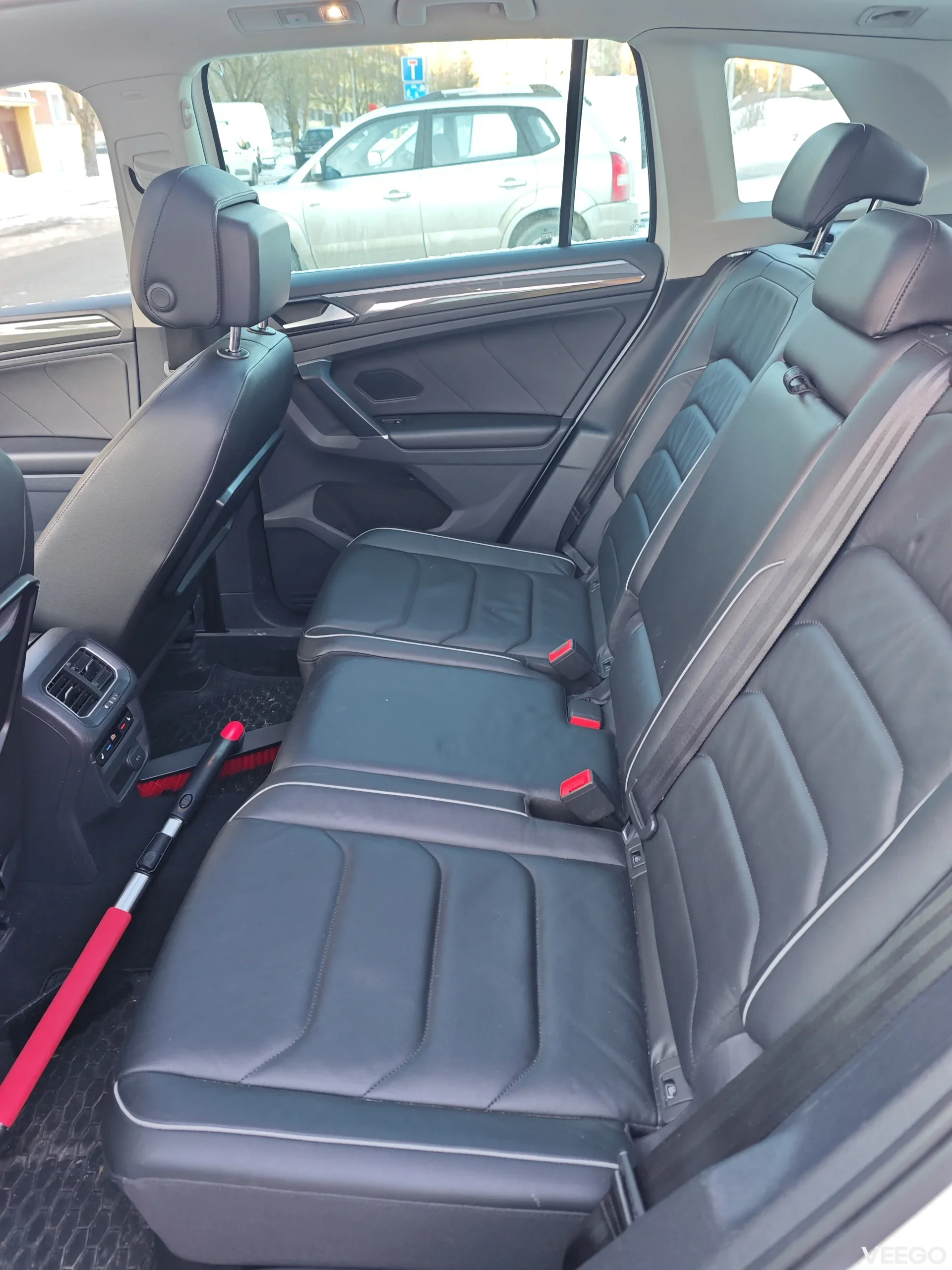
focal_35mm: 23
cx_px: 476
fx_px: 843
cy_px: 635
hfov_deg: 58.9
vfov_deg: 73.9
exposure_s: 1/50
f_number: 1.6
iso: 125
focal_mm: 6.55
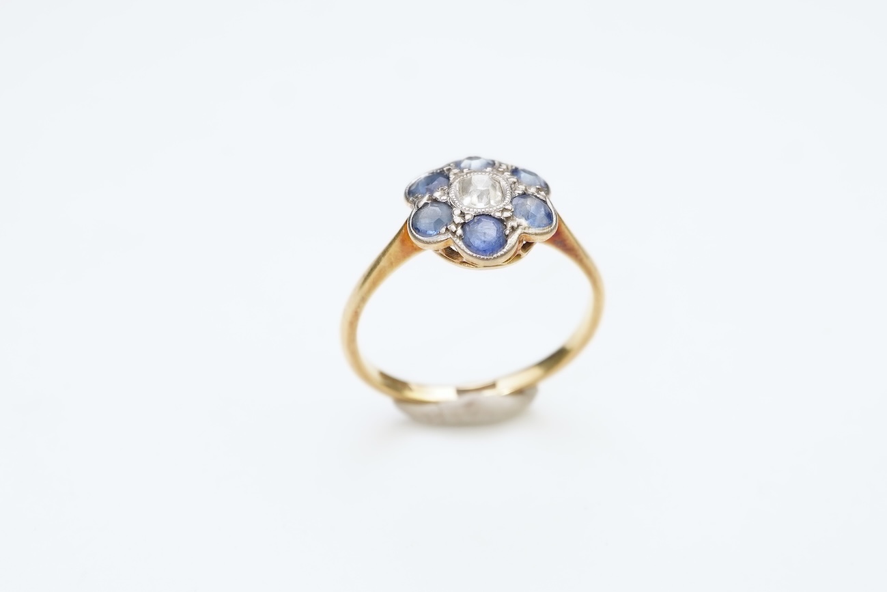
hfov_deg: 43.6
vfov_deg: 29.9
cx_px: 444
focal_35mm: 45
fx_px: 1109
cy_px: 296
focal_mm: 30
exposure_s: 1/25
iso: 320
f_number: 11
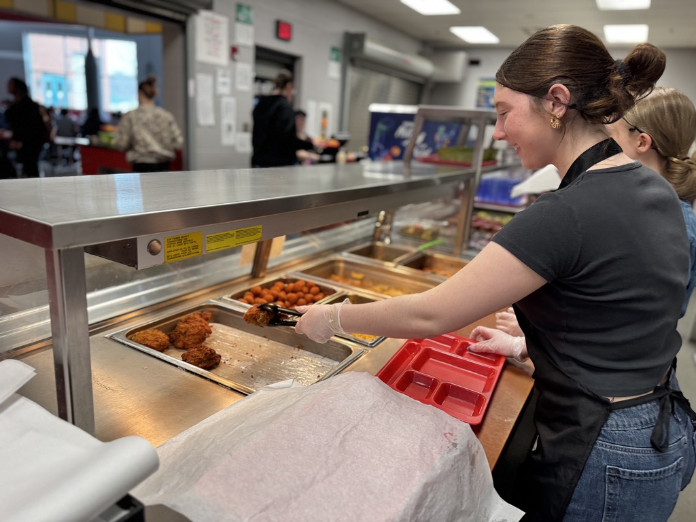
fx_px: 483
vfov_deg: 56.8
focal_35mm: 24
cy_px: 261
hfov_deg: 71.6
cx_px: 348
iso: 160
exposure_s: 1/60
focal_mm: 6.76
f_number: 1.78
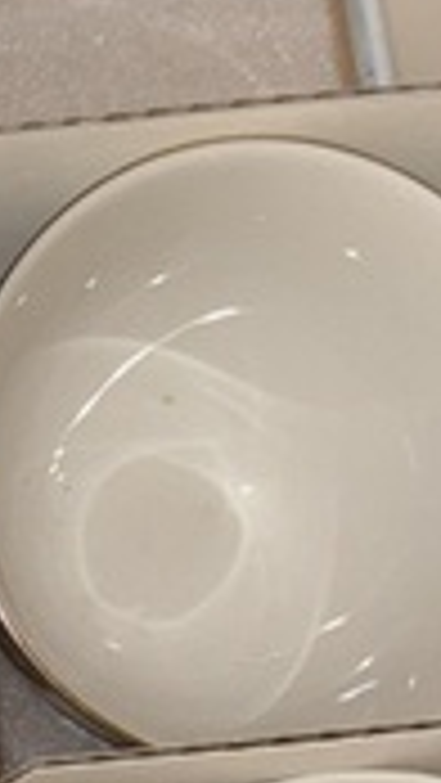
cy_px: 896
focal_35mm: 120
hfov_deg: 9.3
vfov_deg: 17.2
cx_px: -508
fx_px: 2492
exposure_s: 1/4
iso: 50
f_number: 1.78
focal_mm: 6.76
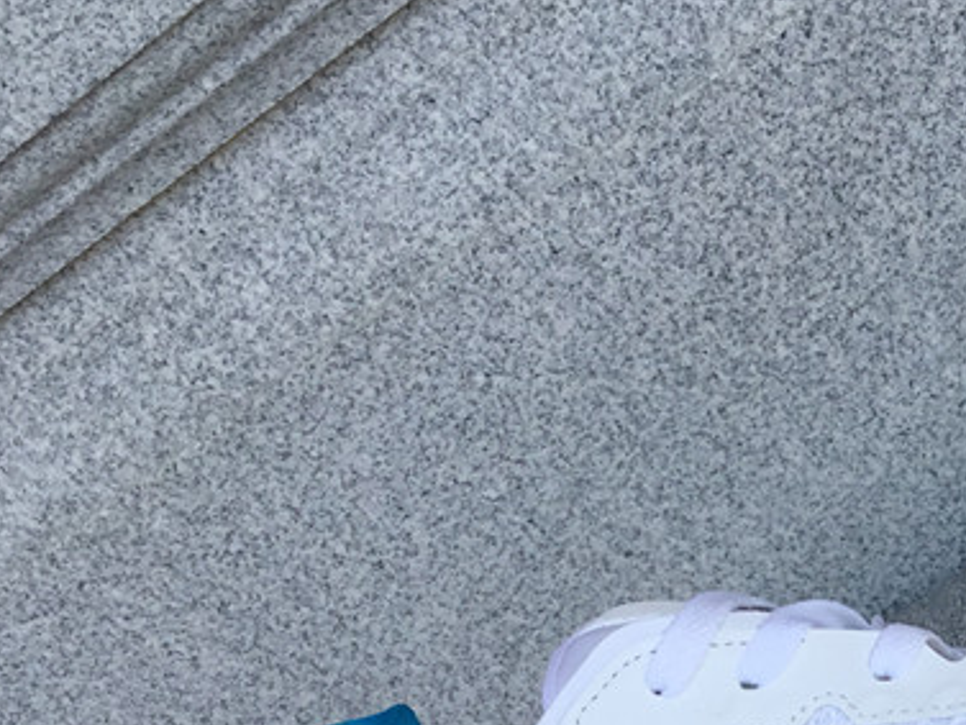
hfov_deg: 24.8
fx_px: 2066
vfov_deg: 19.5
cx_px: 1017
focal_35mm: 74
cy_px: 655
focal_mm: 3.3
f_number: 2.4
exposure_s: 1/450
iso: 25
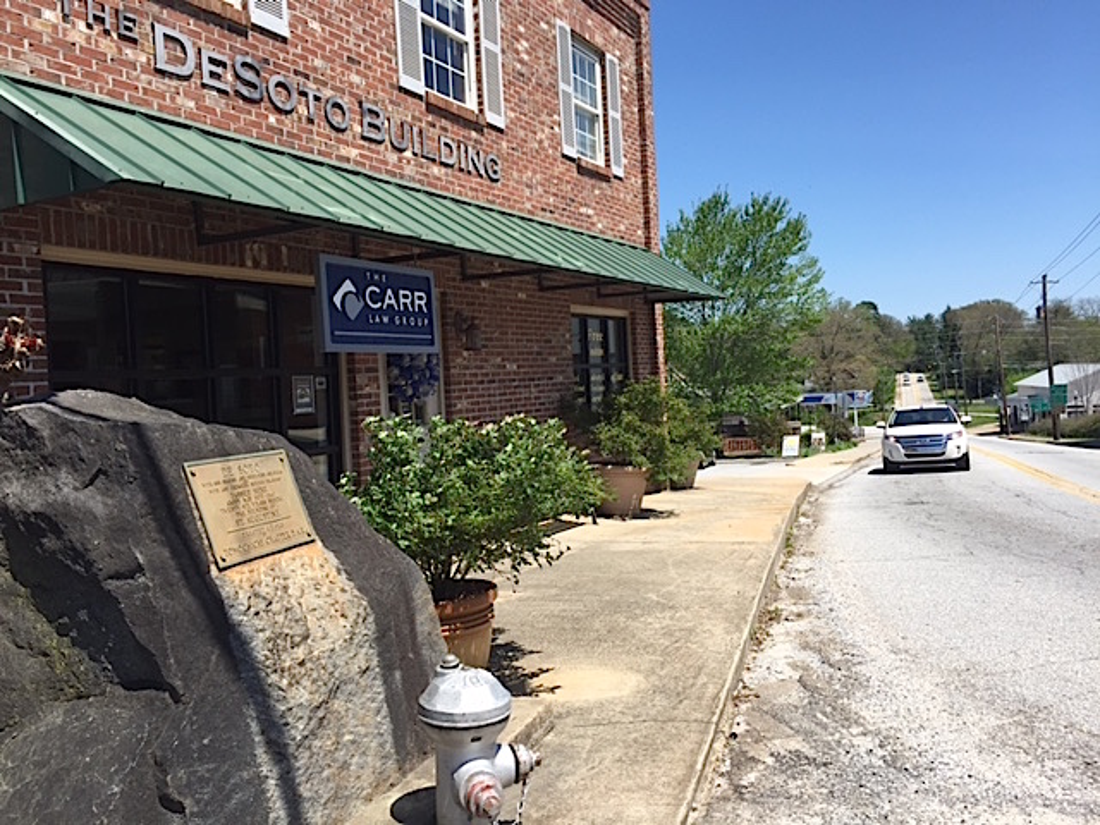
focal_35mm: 29
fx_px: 922
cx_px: 550
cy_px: 412
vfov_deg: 48.2
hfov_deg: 61.7
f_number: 2.2
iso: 32
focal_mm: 4.15
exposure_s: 1/1582
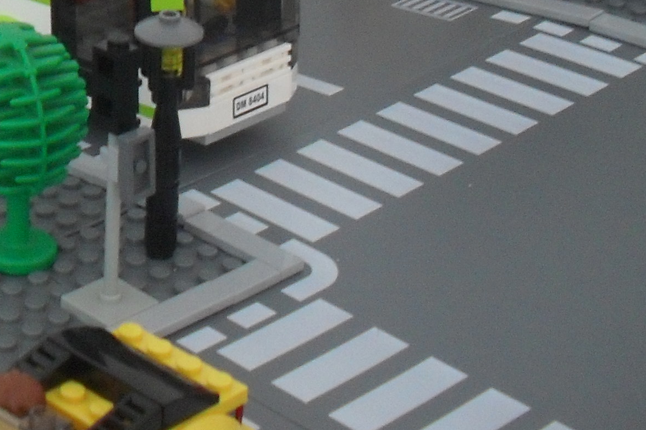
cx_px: -208
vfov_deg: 11.5
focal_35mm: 113
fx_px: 2027
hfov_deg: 17.0
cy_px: -272
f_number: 3.2
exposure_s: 1/3
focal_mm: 6.3
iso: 200
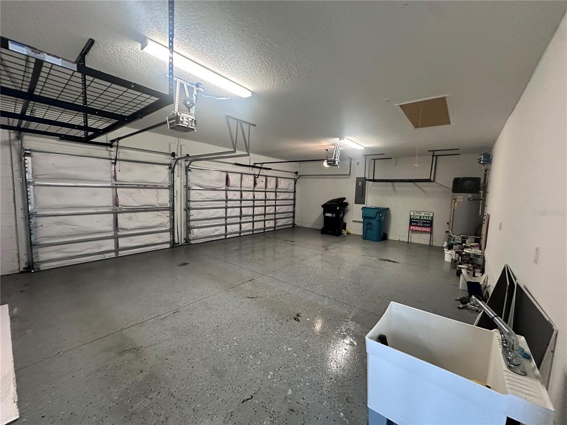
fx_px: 229
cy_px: 212
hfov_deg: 102.1
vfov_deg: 85.7
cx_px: 284
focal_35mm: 14
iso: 640
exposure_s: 1/60
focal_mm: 2.22
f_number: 2.2
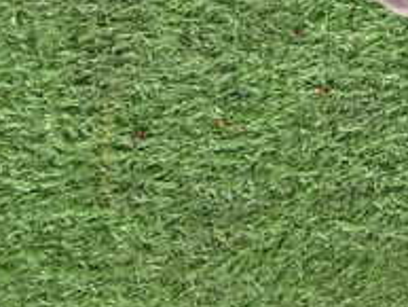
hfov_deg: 20.0
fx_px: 1026
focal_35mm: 87
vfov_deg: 16.0
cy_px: -104
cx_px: 577
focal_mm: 5.05
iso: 200
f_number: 2.2
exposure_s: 1/50
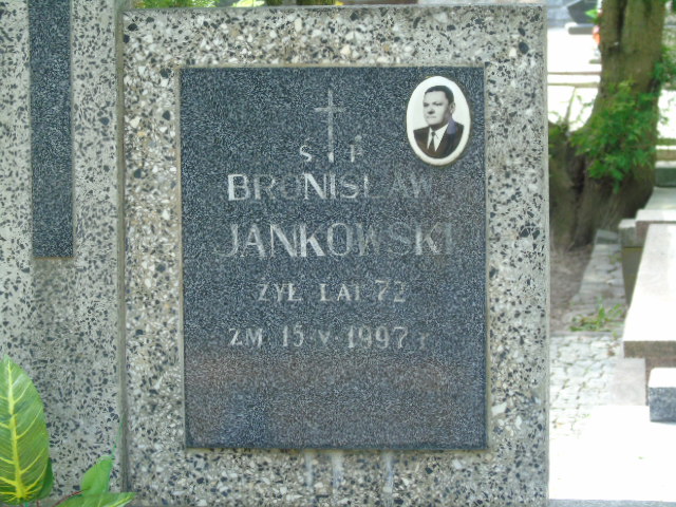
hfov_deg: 12.2
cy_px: 254
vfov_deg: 9.2
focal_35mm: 162
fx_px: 3164
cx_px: 338
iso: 250
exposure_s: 1/125
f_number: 4.9
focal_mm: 29
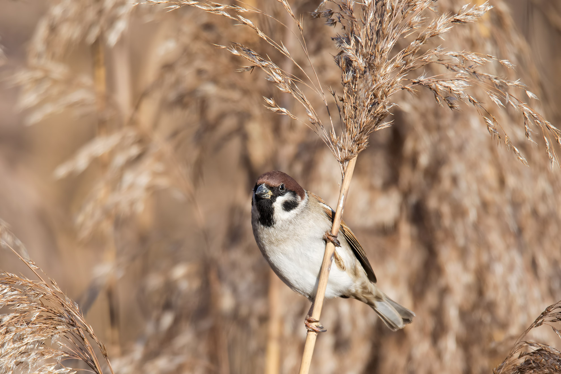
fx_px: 14024
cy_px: 187
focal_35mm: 900
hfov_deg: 2.3
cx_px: 280
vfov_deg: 1.5
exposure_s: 1/1600
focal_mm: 600
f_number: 6.3
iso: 640
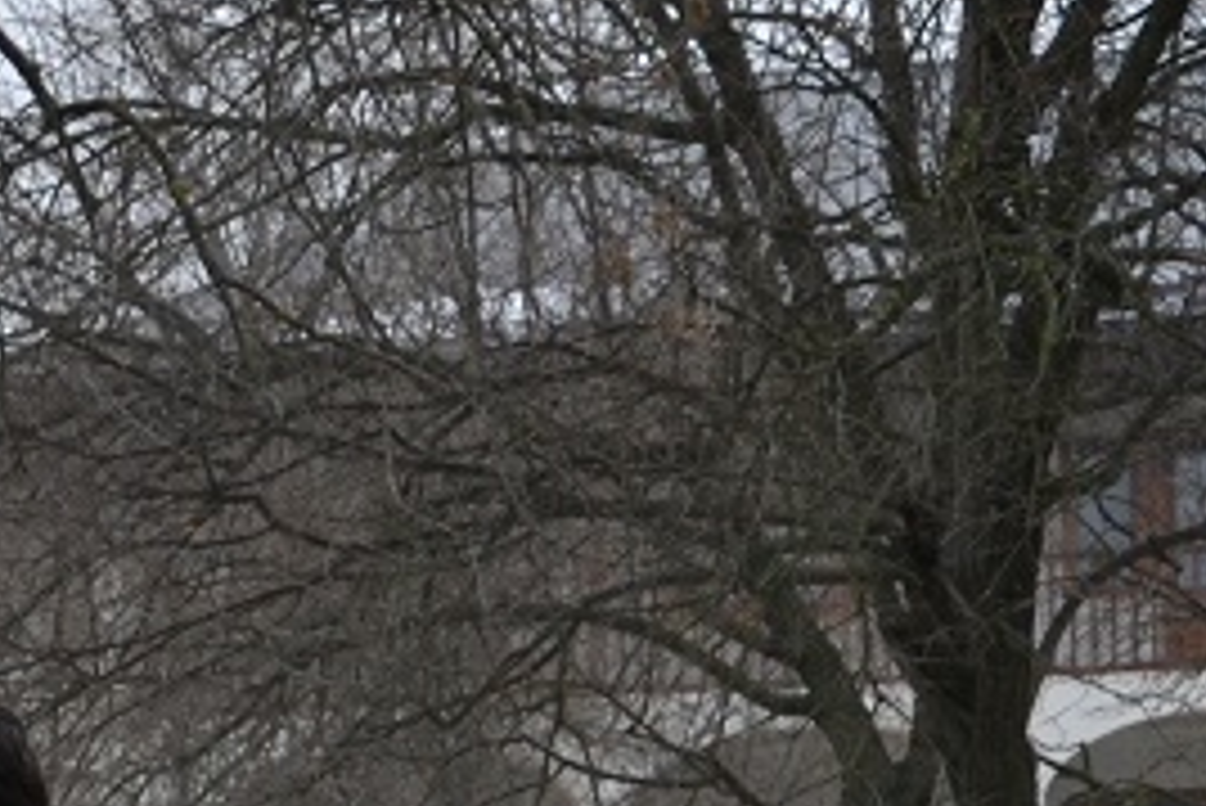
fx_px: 7884
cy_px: 1743
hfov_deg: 8.5
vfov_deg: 5.7
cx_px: -842
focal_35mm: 235
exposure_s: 1/125
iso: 320
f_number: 5.6
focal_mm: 35
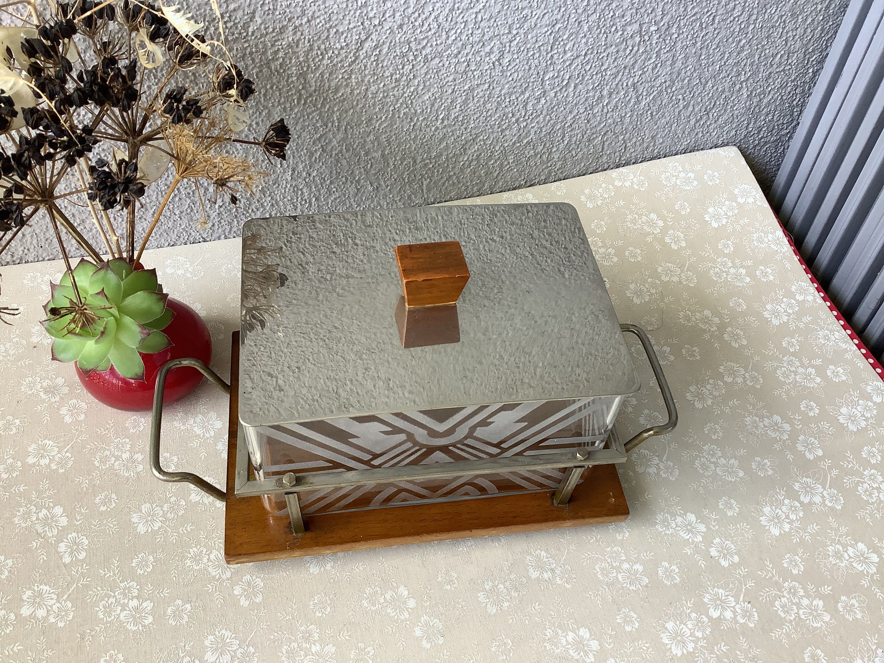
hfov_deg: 58.4
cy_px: 332
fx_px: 792
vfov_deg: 45.4
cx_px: 442
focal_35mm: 31
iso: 50
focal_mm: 3.3
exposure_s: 1/120
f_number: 2.4
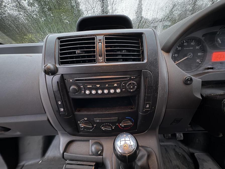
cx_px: 112
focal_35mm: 14
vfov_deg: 85.7
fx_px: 91
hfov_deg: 102.1
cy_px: 84
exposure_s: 1/13
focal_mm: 2.22
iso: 500
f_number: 2.2
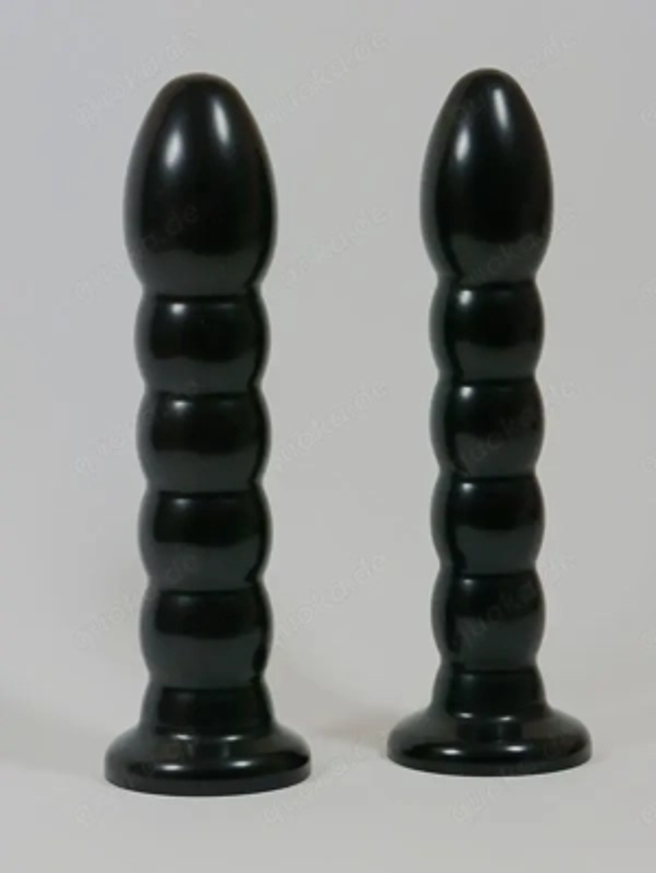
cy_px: 436
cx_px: 328
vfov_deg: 9.6
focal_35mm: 206
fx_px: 5197
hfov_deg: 7.2
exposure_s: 1/80
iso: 400
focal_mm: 103
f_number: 10
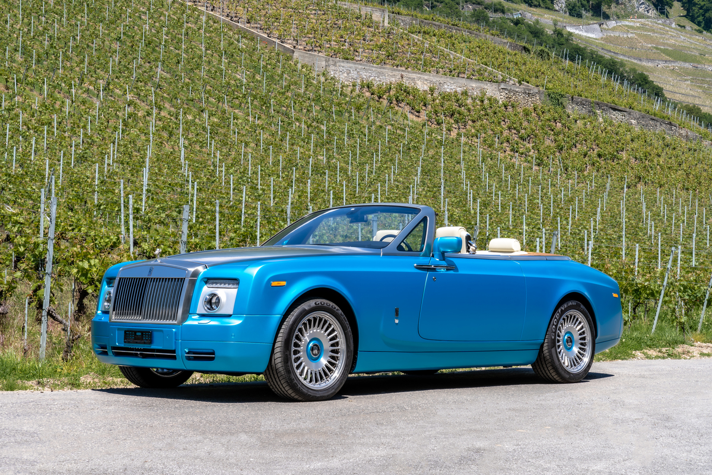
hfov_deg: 28.8
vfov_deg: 19.5
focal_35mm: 70
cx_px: 356
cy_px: 238
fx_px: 1384
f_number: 16
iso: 80
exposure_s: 1/50
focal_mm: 70
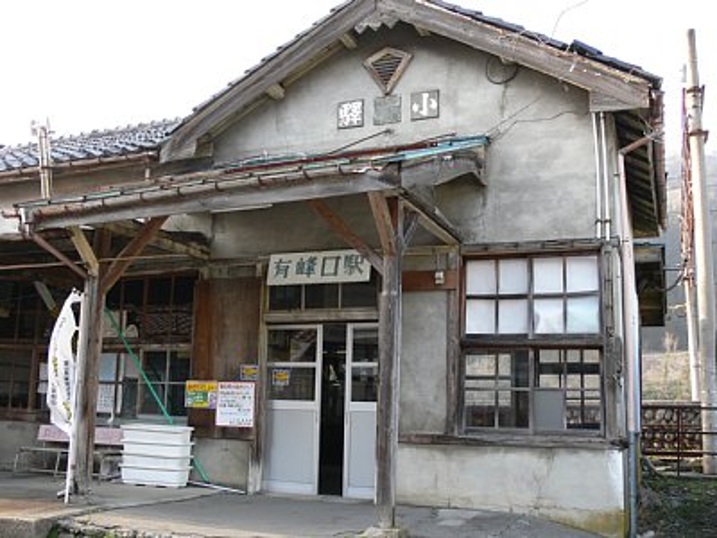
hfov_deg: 52.6
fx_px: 725
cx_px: 358
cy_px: 269
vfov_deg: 40.7
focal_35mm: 35
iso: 80
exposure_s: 1/50
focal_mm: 7.4
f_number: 3.6
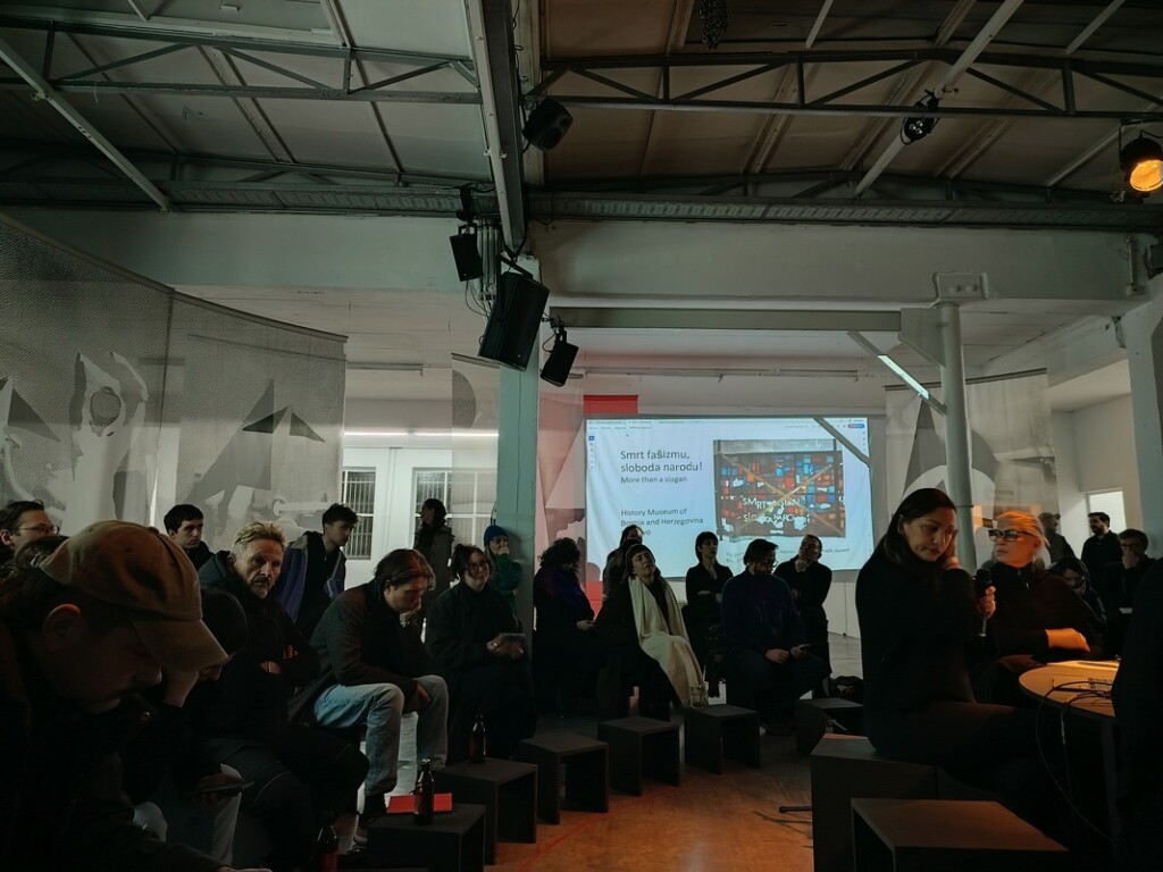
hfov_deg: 71.6
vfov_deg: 56.8
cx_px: 582
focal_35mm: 24
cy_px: 436
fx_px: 806
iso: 50
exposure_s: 1/219
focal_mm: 5.25
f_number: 1.75
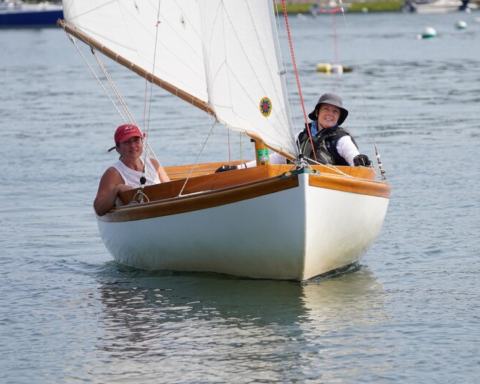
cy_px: 192
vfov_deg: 6.1
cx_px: 264
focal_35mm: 255
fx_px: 3624
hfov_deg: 7.6
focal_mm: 150
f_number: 5
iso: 200
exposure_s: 1/1250
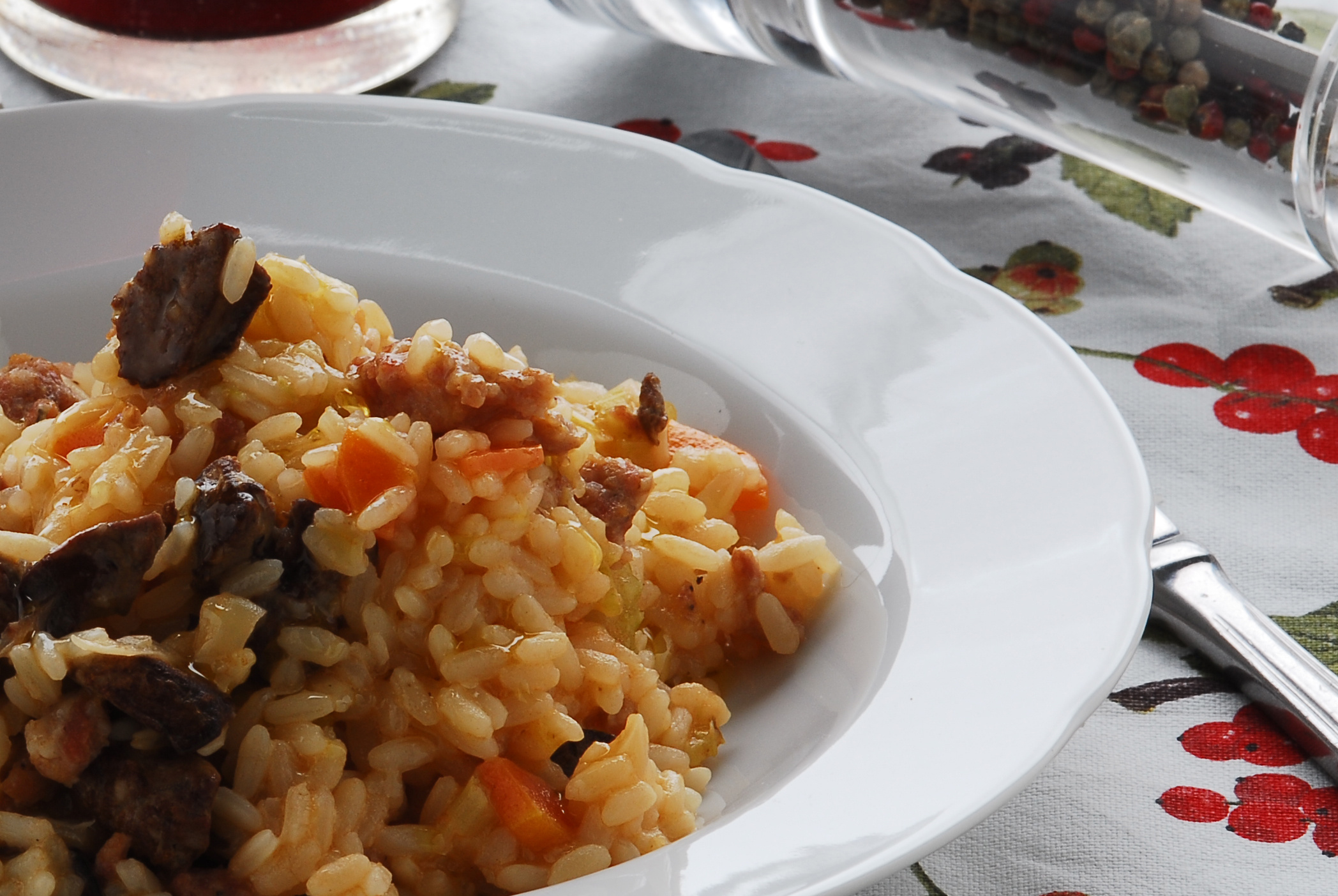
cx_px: 153
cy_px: 503
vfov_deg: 4.7
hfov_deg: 7.1
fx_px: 10825
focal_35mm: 291
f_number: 16
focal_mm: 105
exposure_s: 1/125
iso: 100
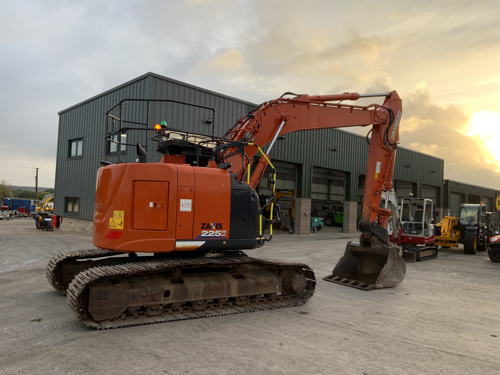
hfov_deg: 61.7
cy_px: 188
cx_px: 250
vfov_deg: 48.2
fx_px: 419
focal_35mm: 29
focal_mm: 3
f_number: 1.8
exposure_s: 1/351
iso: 16
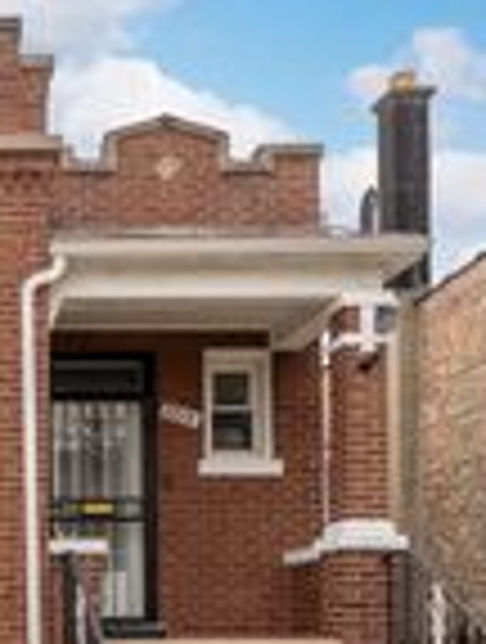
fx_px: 1112
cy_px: 597
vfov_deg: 30.6
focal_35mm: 60
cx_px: -117
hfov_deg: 22.5
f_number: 9
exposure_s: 1/125
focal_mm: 17.8
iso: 200
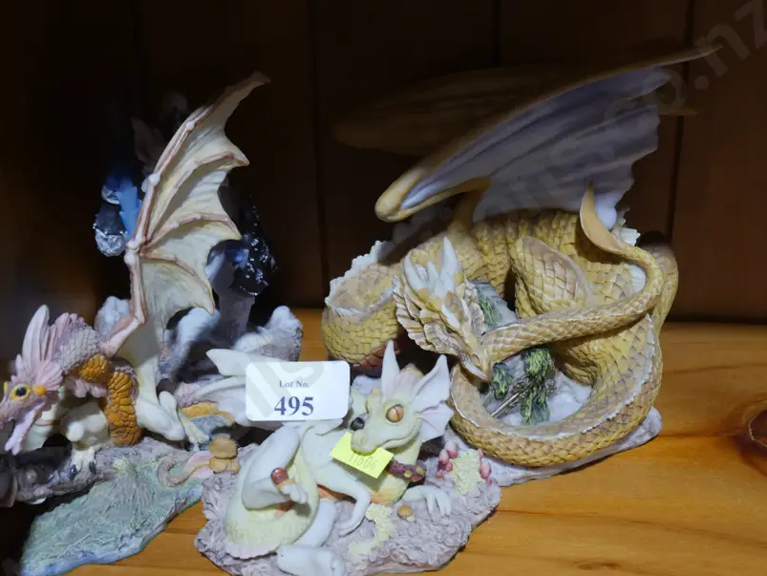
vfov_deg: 28.6
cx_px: 381
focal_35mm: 51
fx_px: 1131
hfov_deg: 37.5
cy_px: 303
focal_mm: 20
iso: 640
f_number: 4.4
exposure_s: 1/60
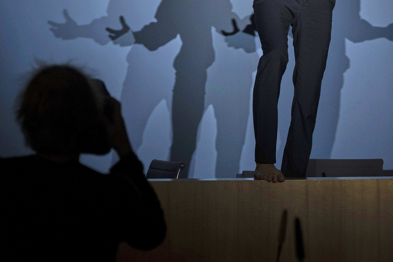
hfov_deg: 12.5
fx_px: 1790
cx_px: 253
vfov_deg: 8.3
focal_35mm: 164
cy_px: 15
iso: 640
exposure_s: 1/200
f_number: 2.8
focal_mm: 70
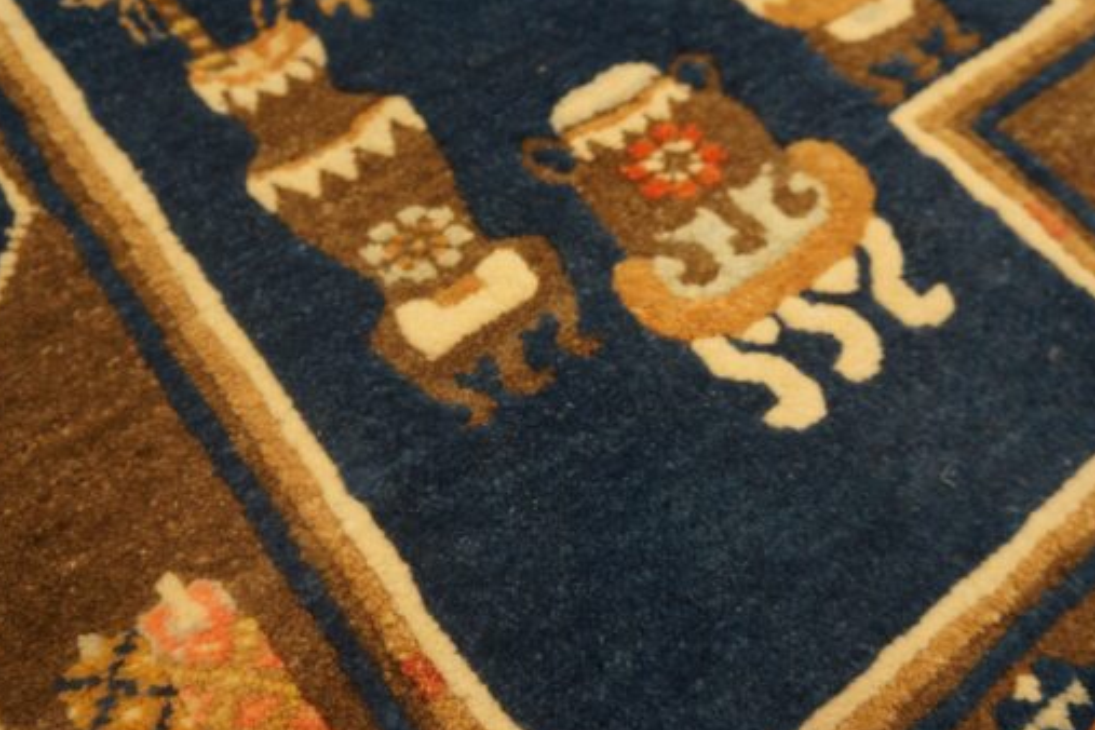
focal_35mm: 39
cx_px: 549
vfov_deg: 34.2
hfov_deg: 49.6
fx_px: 1186
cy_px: 355
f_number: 4
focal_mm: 22
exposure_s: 1/60
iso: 1000
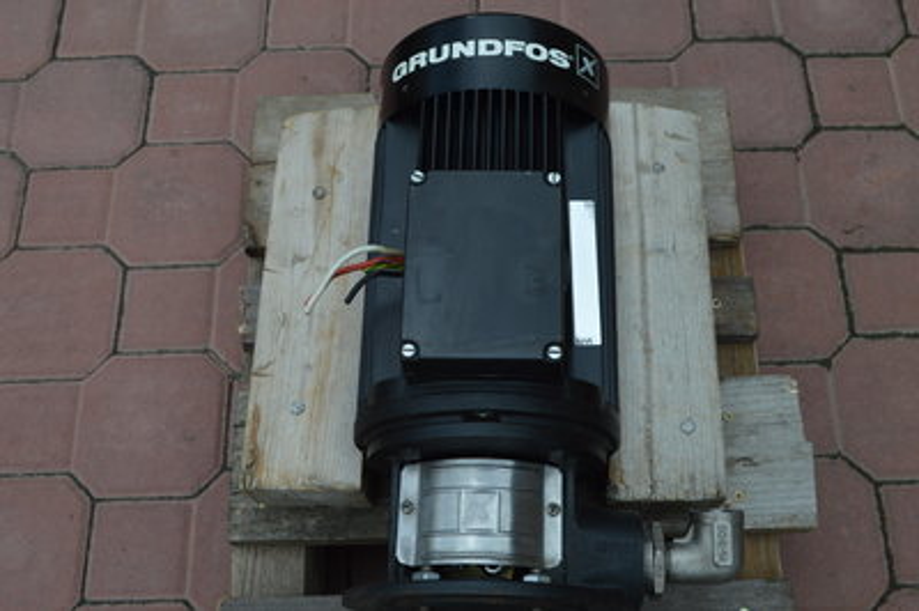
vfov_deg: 34.2
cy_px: 306
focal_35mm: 39
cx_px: 460
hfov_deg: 49.6
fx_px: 995
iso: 100
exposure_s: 1/200
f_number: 7.1
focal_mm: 26
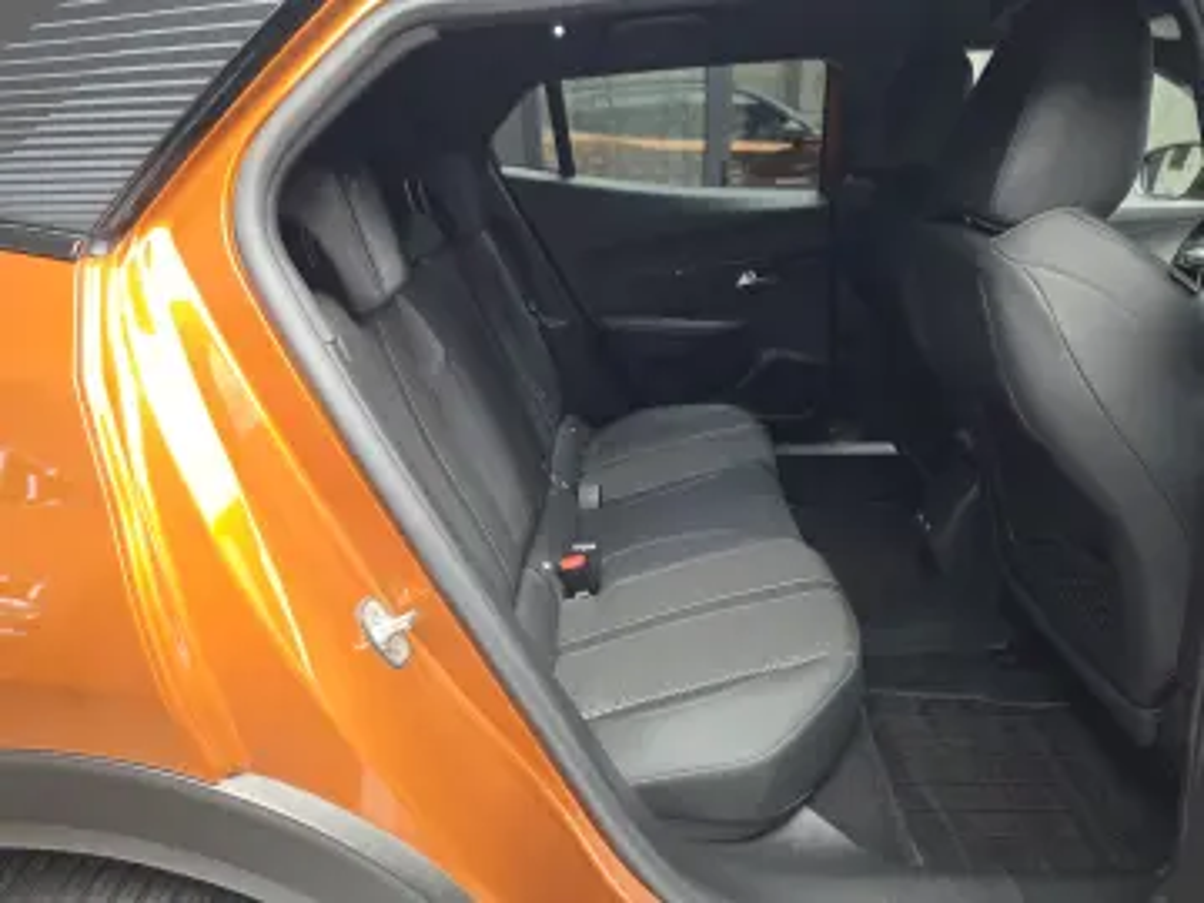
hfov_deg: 73.9
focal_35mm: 23
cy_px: 452
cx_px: 602
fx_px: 800
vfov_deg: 58.9
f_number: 1.7
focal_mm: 6.25
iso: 200
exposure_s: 1/100
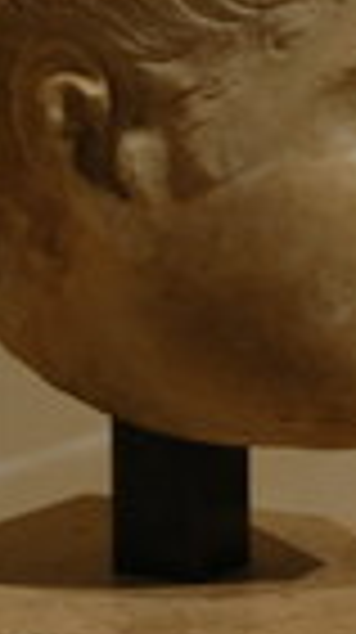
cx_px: 406
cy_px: 99
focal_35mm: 186
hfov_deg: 6.5
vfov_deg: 11.5
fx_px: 3131
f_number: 4.2
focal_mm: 38
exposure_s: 1/10
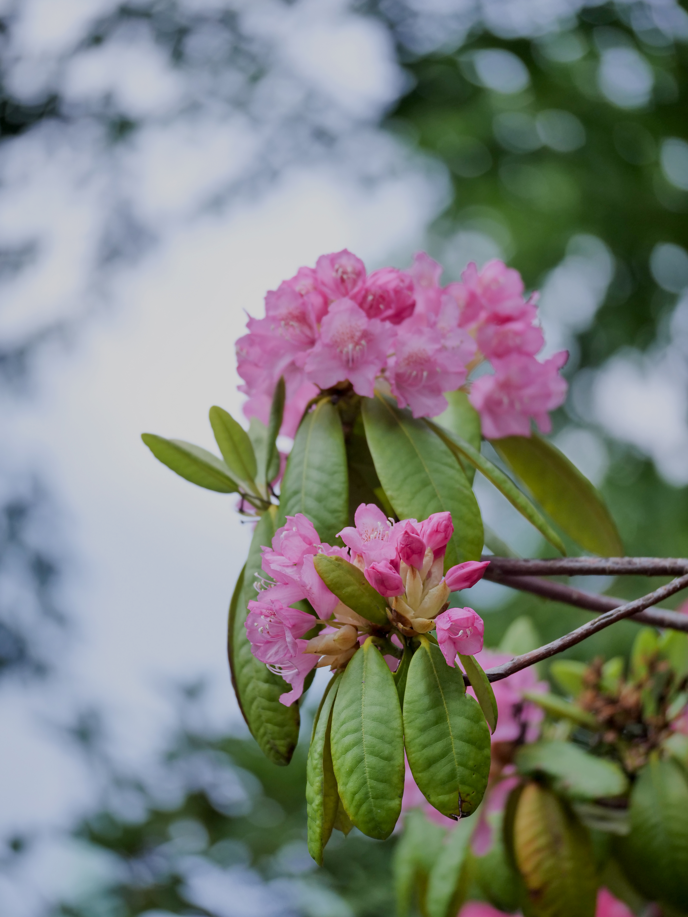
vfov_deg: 9.9
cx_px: 344
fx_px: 5300
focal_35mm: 200
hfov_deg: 7.4
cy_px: 458
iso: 400
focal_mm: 100
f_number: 2.8
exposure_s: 1/200
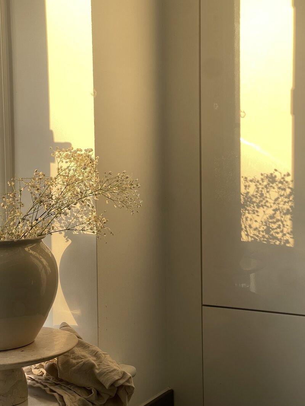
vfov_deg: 30.3
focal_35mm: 64
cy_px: 203
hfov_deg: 22.9
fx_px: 752
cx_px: 152
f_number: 2.2
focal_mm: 7.5
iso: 20
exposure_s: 1/115
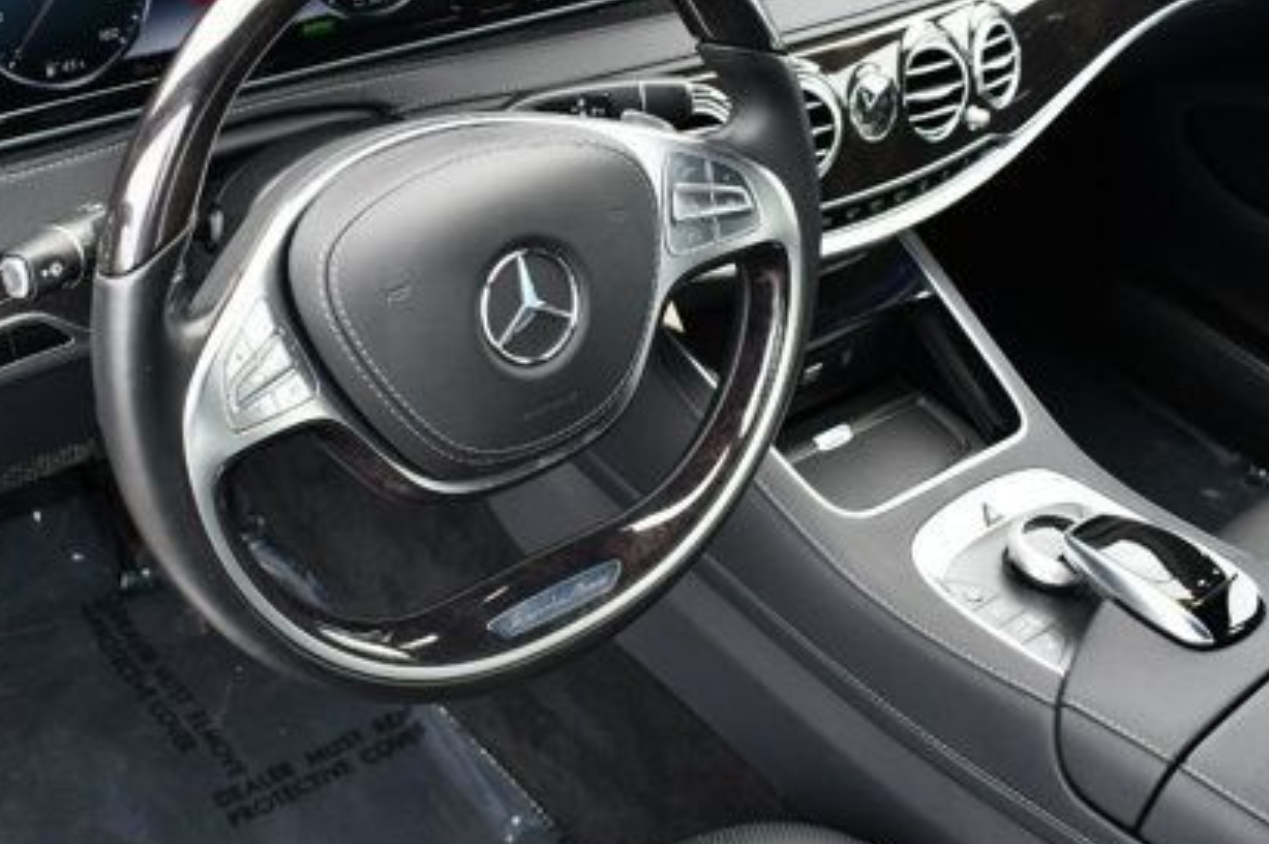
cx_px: 475
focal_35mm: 47
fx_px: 1655
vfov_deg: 28.5
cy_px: 304
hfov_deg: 41.6
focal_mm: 20
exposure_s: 1/250
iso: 400
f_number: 4.5
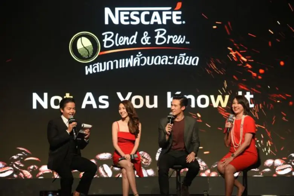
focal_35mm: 120
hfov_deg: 17.1
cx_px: 147
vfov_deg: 11.4
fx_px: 980
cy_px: 98
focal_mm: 120
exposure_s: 1/200
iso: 1600
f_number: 5
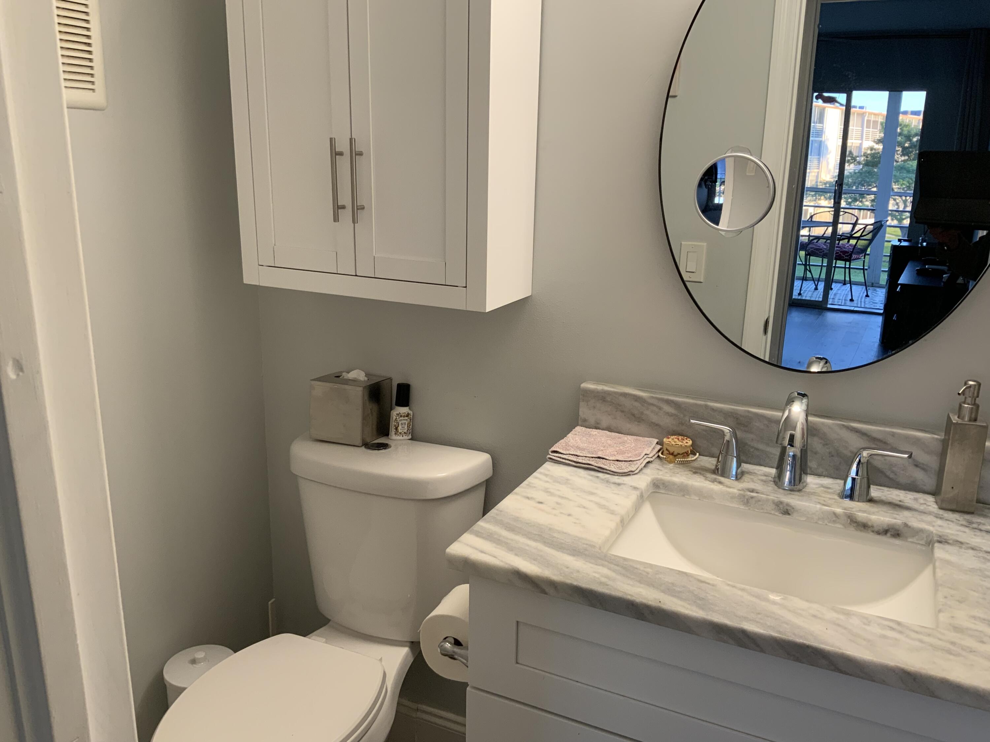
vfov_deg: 48.2
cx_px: 495
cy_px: 371
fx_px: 829
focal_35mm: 29
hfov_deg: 61.7
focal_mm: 3
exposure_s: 1/60
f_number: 1.8
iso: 64
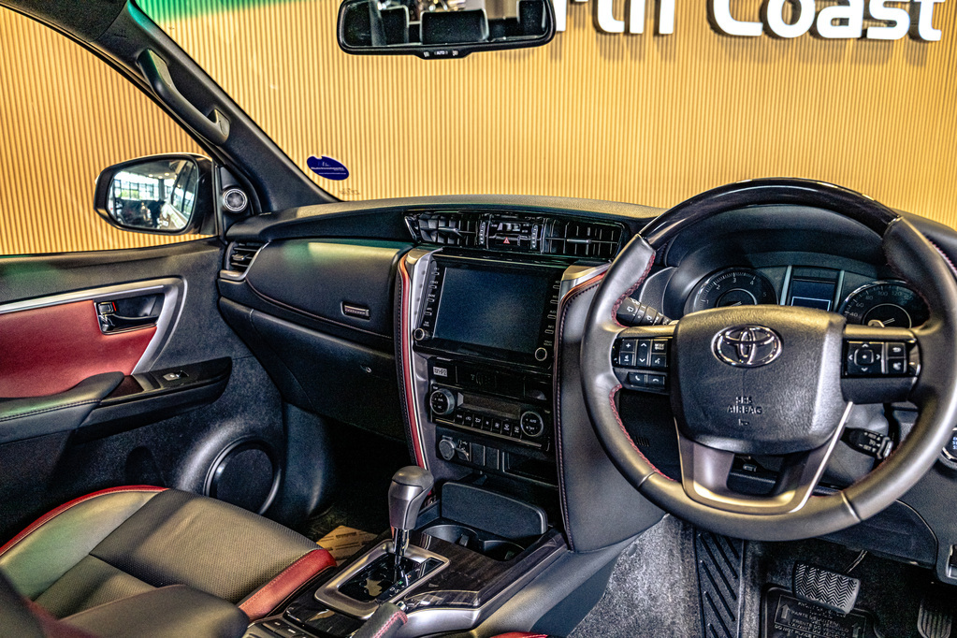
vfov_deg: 46.4
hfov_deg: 65.5
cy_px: 319
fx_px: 744
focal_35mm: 28
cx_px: 478
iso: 1600
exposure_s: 1/125
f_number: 4.5
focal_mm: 28
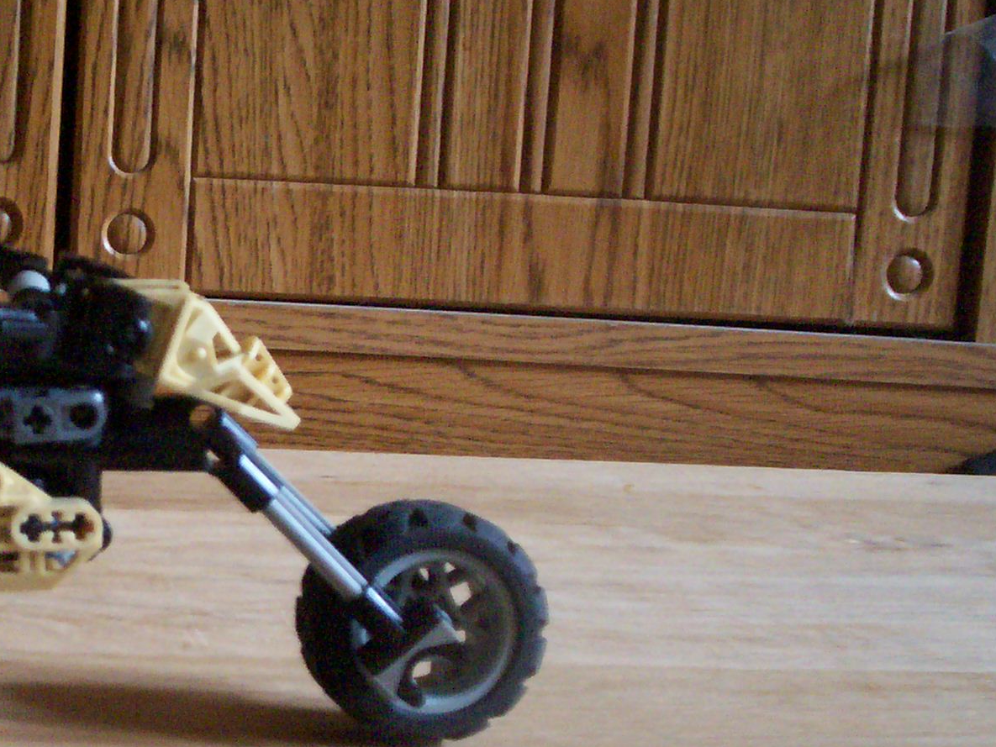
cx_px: 44
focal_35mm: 70
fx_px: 2014
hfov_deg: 26.5
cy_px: 481
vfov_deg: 21.0
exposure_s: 1/8
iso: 335
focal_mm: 5.9
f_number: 4.5
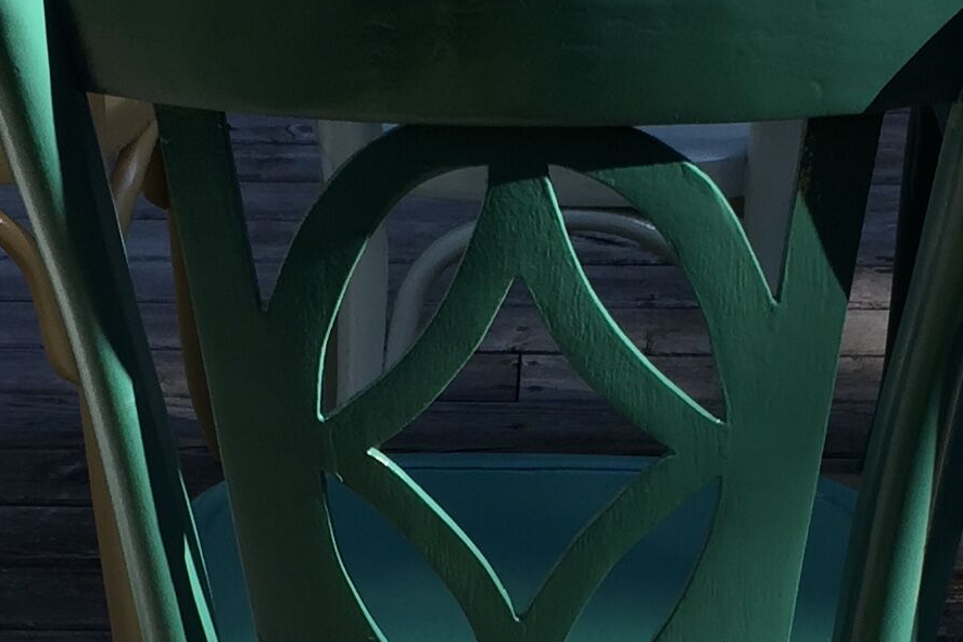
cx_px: 554
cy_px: 848
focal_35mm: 111
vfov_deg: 12.0
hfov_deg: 18.4
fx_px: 2969
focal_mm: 4.15
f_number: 2.2
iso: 32
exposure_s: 1/520
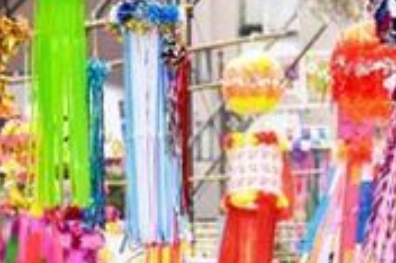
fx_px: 5327
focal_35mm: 485
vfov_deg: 2.8
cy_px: 60
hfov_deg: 4.3
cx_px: 372
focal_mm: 95
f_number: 5.3
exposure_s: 1/4000
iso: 1250
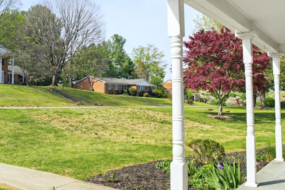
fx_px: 317
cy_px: 81
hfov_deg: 46.6
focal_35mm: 40
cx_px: 68
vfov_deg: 33.3
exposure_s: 1/125
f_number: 6.3
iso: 500
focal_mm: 17
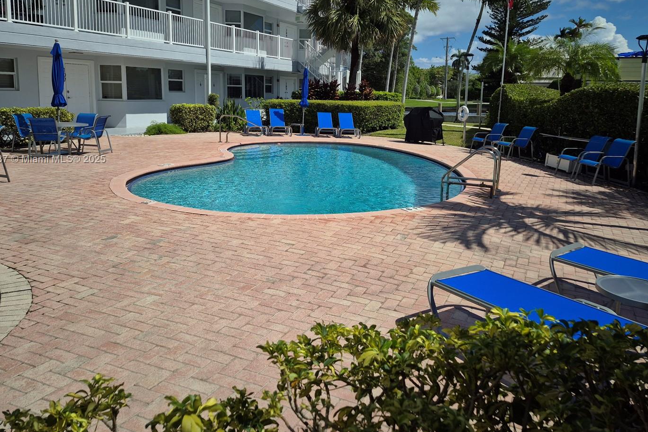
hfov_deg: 65.5
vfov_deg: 46.0
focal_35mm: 28
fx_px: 504
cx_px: 333
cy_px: 160
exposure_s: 1/2920
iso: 25
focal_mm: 5.4
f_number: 1.8
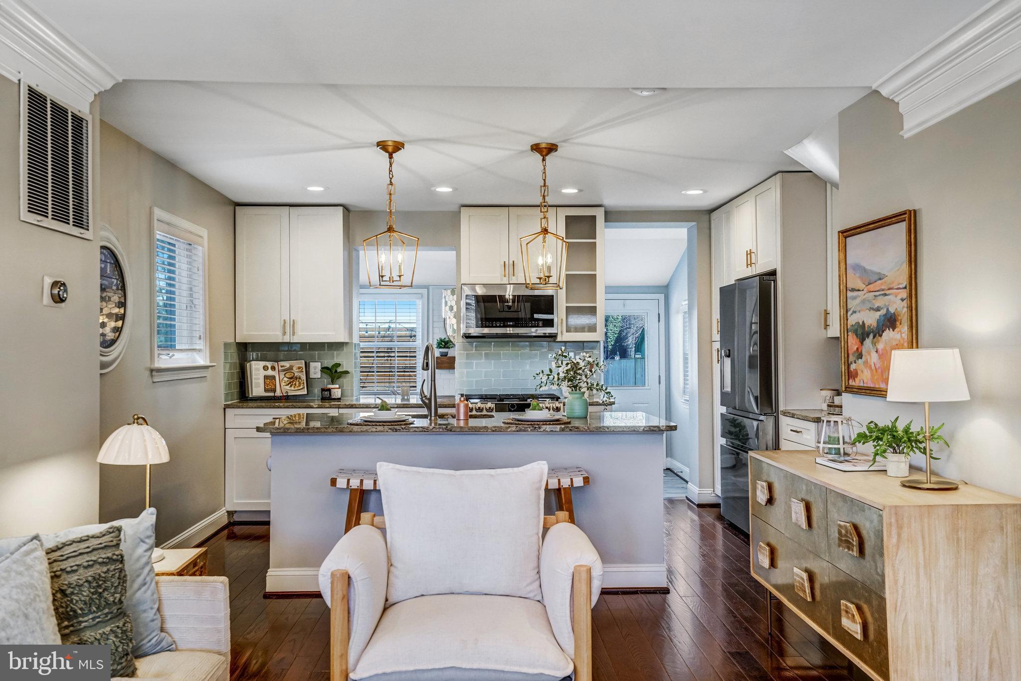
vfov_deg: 43.6
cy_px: 340
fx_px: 851
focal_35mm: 30
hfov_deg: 61.9
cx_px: 510
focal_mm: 30
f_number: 8
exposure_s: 1/60
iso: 1250
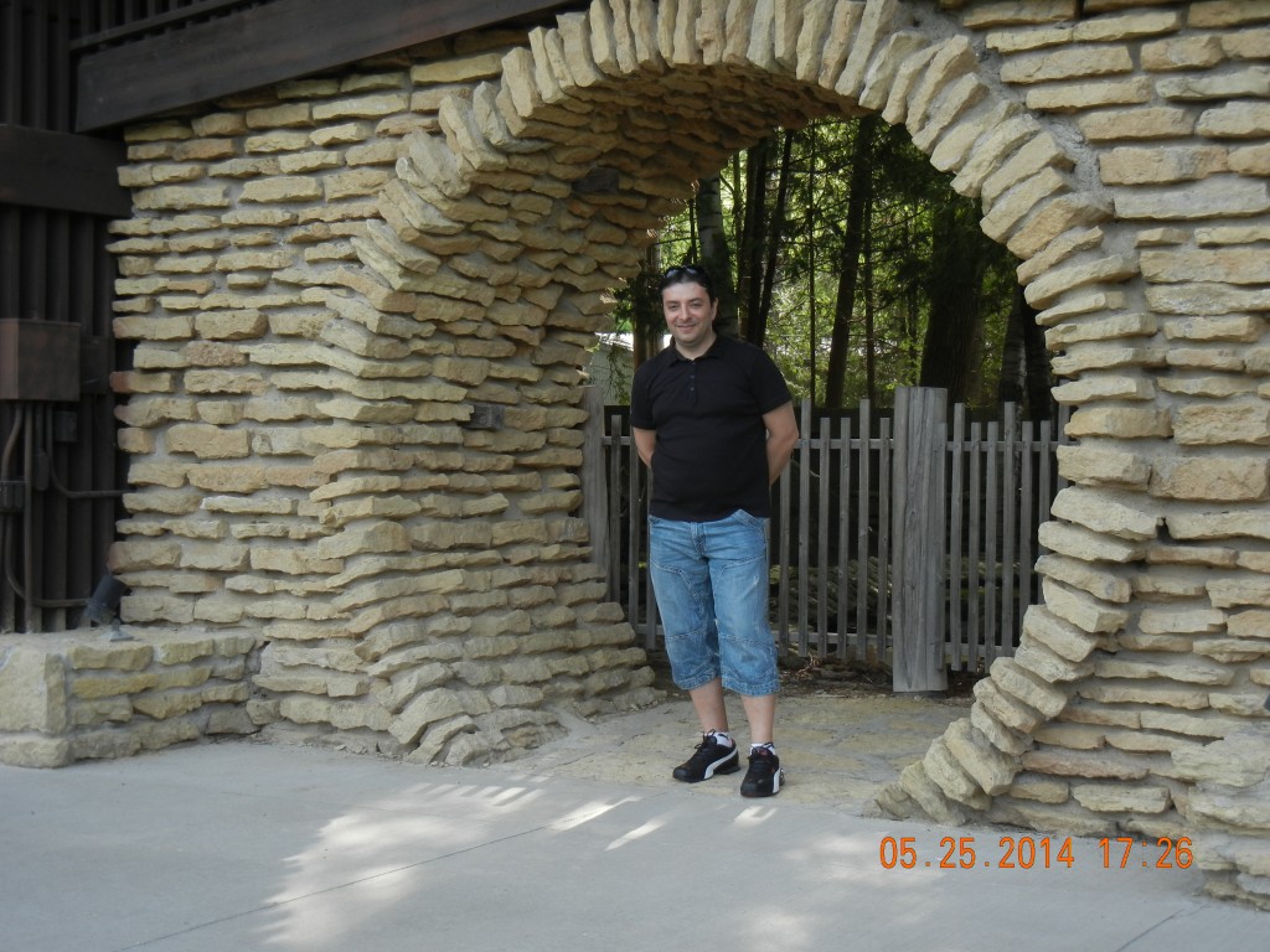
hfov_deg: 32.7
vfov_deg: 24.8
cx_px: 635
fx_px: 2165
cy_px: 476
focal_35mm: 59
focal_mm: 10.6
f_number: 4
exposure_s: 1/143
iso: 160
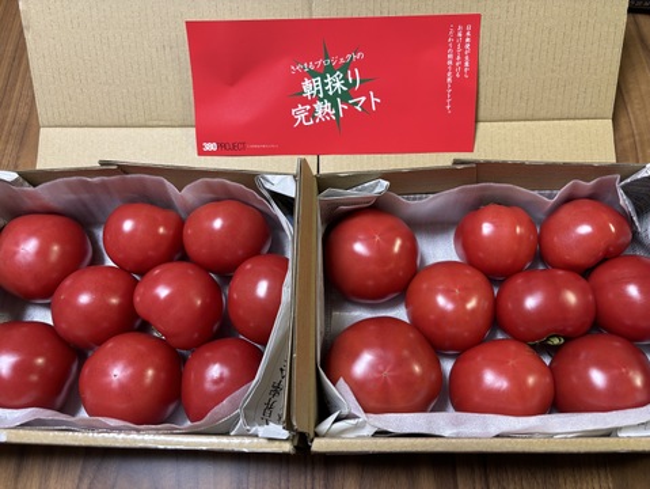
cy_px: 244
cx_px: 325
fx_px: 489
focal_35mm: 26
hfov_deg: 67.3
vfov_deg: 53.1
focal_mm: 5.96
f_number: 1.6
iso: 200
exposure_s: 1/60
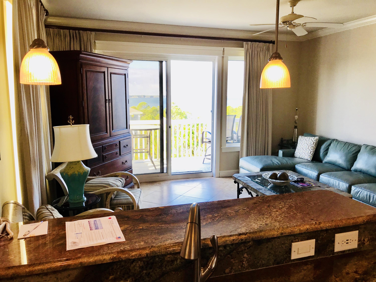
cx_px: 188
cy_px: 141
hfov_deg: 63.4
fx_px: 304
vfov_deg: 49.7
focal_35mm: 28
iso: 20
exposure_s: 1/120
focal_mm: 3.99
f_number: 1.8
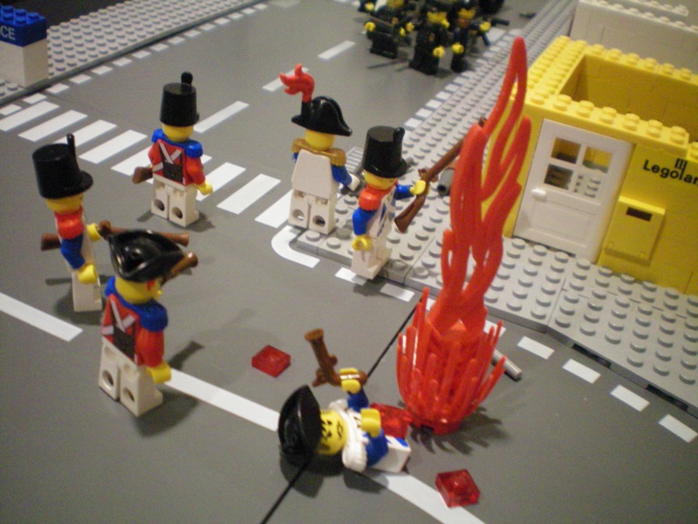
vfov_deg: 37.7
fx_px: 766
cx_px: 349
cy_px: 262
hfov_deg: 49.0
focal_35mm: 38
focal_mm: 6.3
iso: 400
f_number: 3.1
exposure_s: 1/15
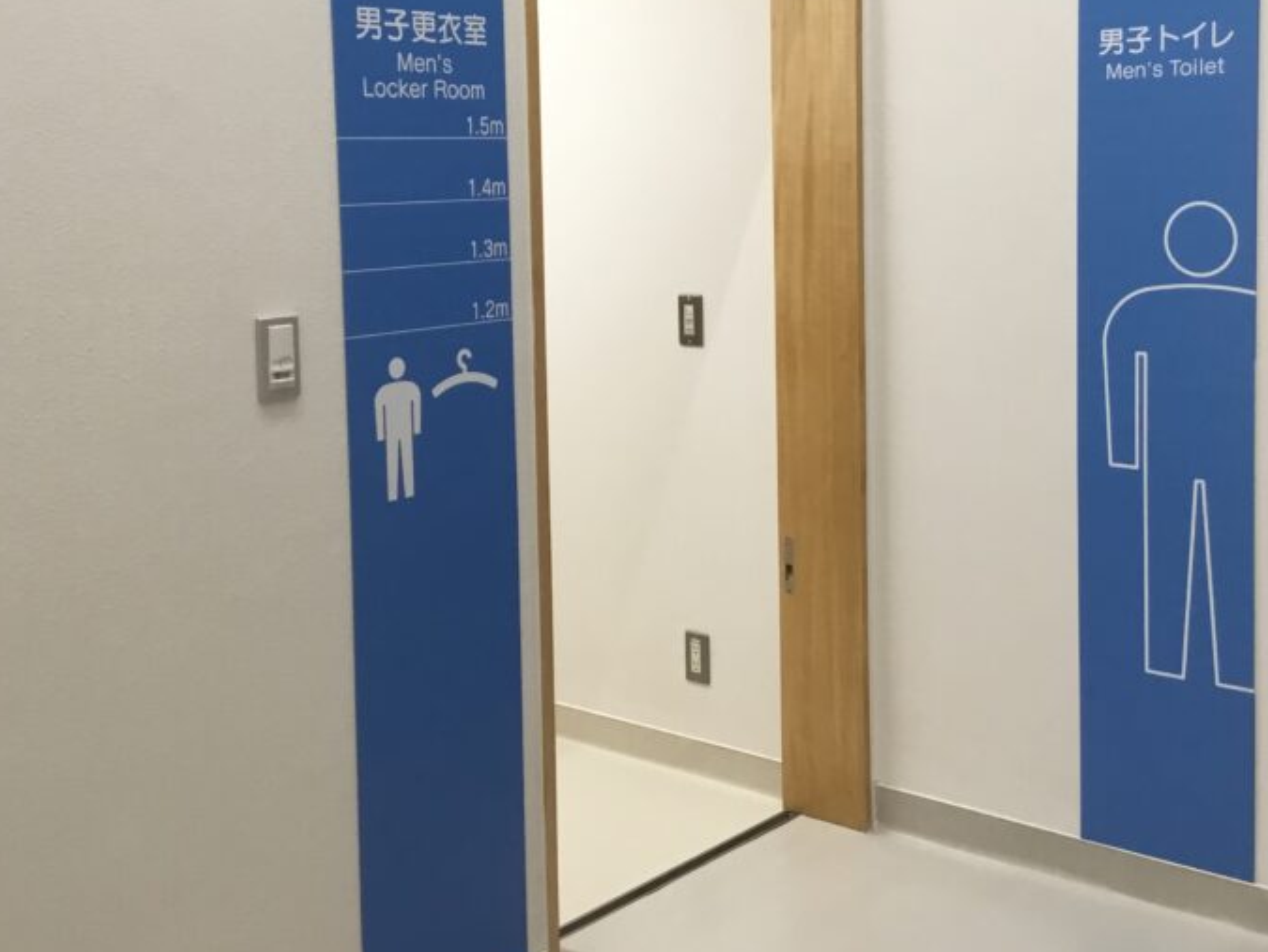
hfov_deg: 40.4
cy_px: 310
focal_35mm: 47
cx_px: 701
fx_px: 1723
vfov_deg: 30.7
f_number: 2.4
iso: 32
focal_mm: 3.3
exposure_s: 1/30
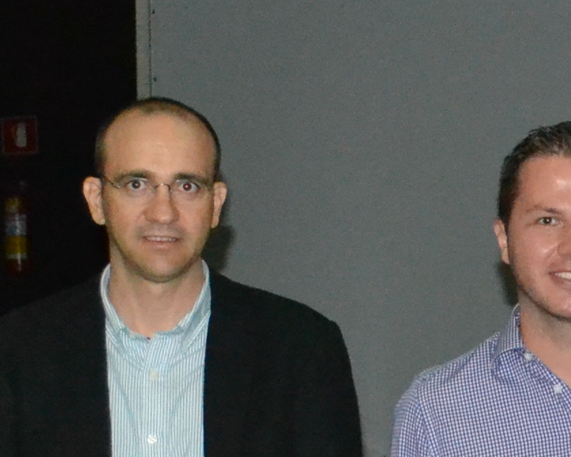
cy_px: 311
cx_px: 793
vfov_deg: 9.1
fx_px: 2874
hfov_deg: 11.0
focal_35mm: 170
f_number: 3.8
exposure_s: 1/60
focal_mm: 22
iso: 3200
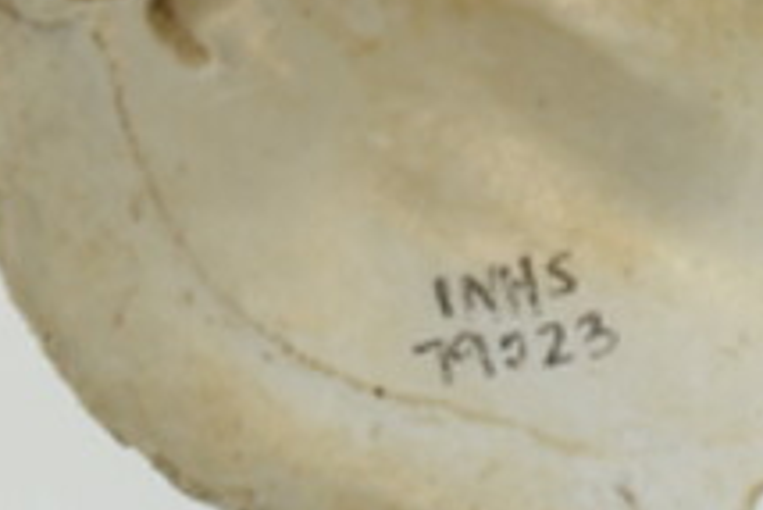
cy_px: -27
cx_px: 738
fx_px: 7147
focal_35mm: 337
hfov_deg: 6.1
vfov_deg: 4.1
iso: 100
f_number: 32
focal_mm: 60
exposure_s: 1/10
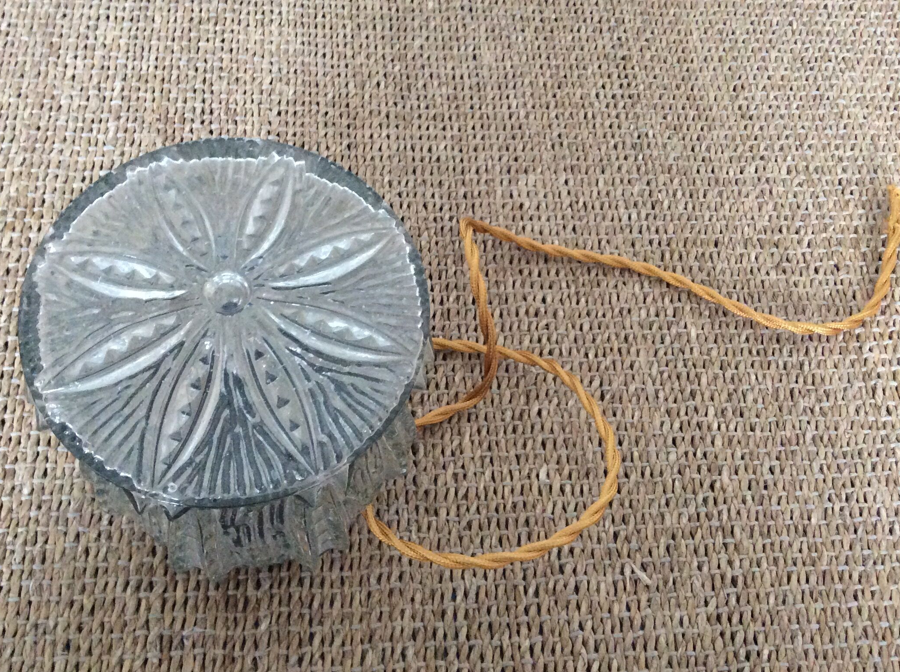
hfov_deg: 46.8
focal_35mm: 40
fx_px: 1038
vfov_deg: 35.8
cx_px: 406
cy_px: 281
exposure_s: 1/25
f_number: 2.4
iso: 320
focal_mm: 3.3
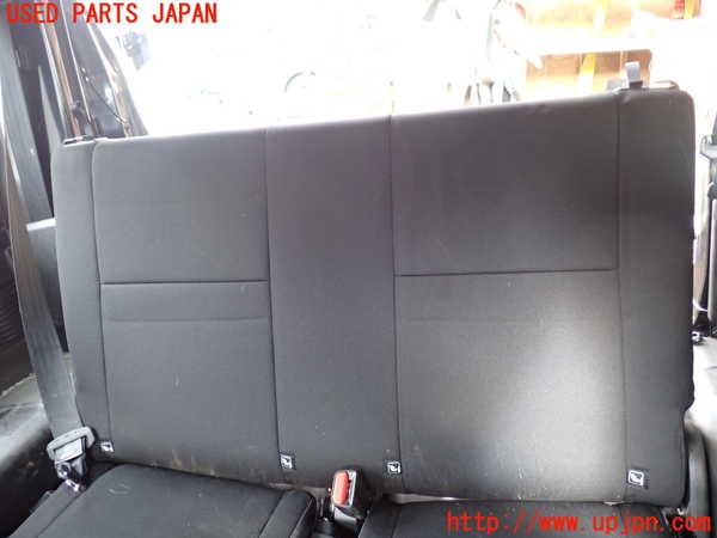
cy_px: 269
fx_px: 621
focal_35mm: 30
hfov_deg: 60.0
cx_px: 358
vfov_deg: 46.8
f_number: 2.3
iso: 320
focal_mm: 5.4
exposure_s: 1/30
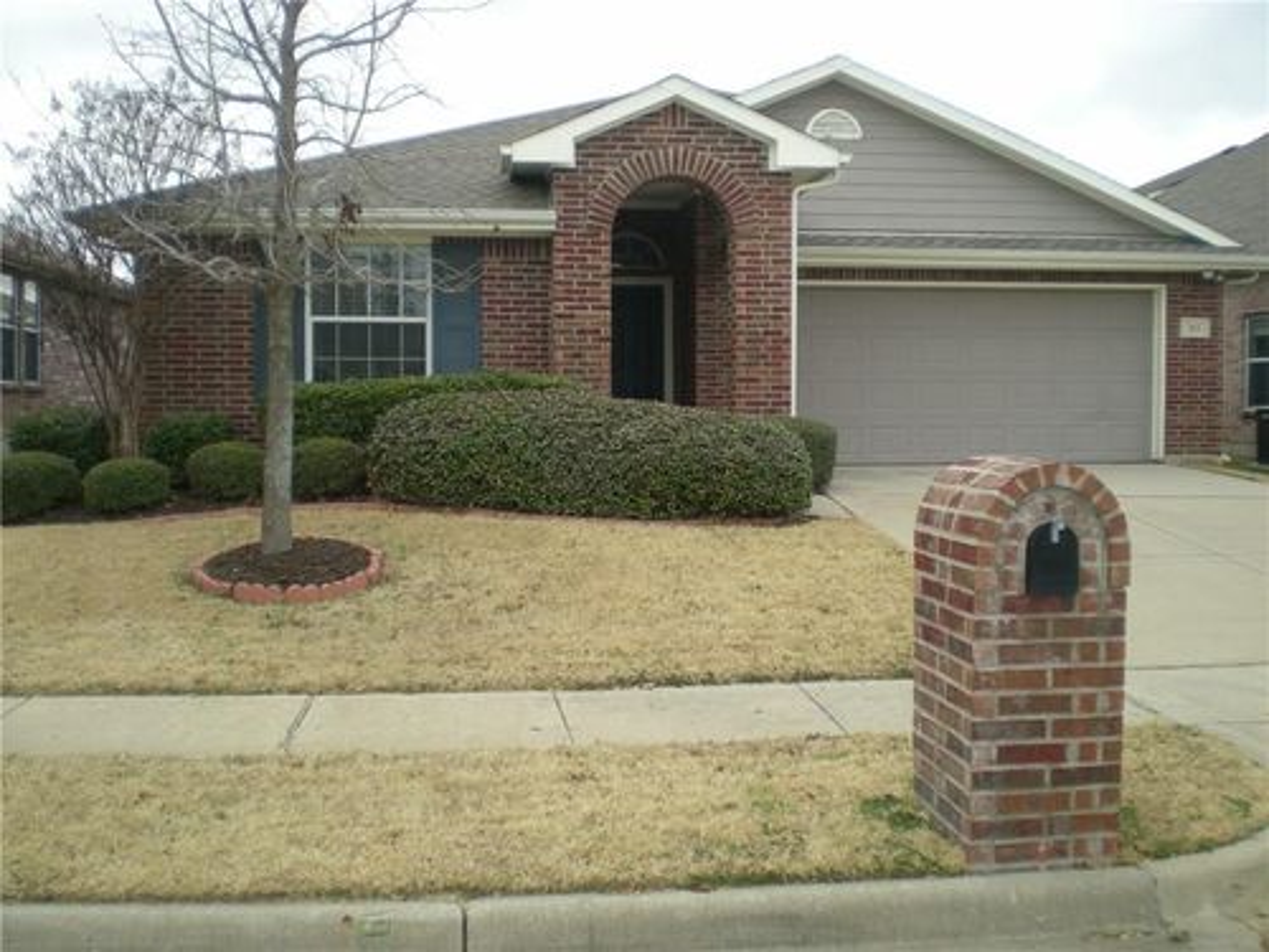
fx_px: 1393
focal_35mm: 38
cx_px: 634
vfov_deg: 37.7
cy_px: 476
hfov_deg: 49.0
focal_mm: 6.3
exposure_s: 1/303
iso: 77
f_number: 3.1
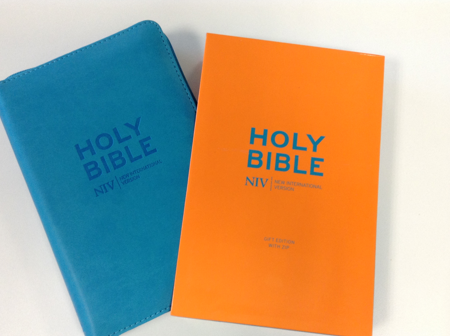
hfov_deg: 50.2
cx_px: 214
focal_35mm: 37
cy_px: 185
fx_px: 480
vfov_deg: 38.5
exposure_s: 1/25
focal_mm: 3.3
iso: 64
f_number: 2.4
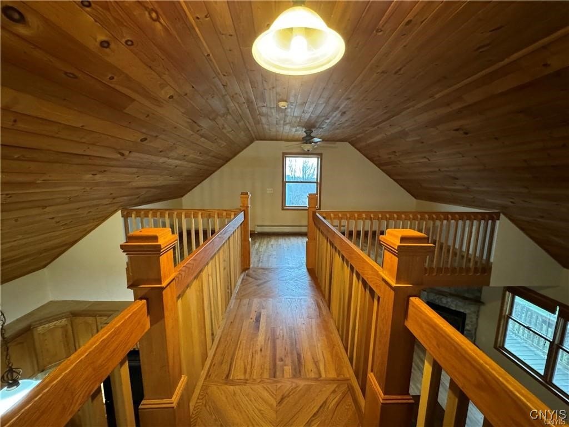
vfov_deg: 85.7
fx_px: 230
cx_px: 284
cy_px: 214
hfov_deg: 102.1
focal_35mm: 14
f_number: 2.2
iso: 1000
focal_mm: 2.22
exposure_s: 1/60
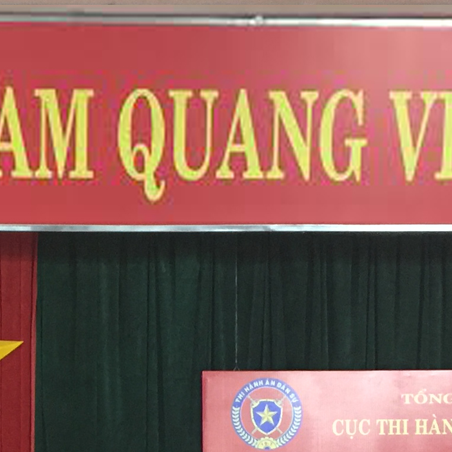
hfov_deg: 15.6
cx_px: 37
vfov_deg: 14.7
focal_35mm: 110
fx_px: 1625
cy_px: 688
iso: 125
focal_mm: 4.15
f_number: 2.2
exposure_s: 1/10
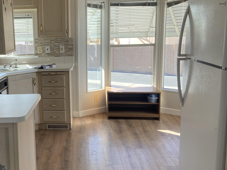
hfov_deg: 43.1
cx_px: 52
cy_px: 69
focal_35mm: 42
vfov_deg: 34.3
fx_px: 275
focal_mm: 4.25
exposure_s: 1/165
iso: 32
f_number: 1.8
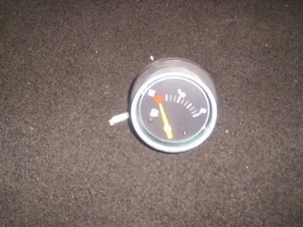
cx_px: 152
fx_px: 306
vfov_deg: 40.7
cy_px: 114
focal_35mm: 35
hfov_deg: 52.6
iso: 50
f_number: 2.8
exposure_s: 1/30
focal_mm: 5.8
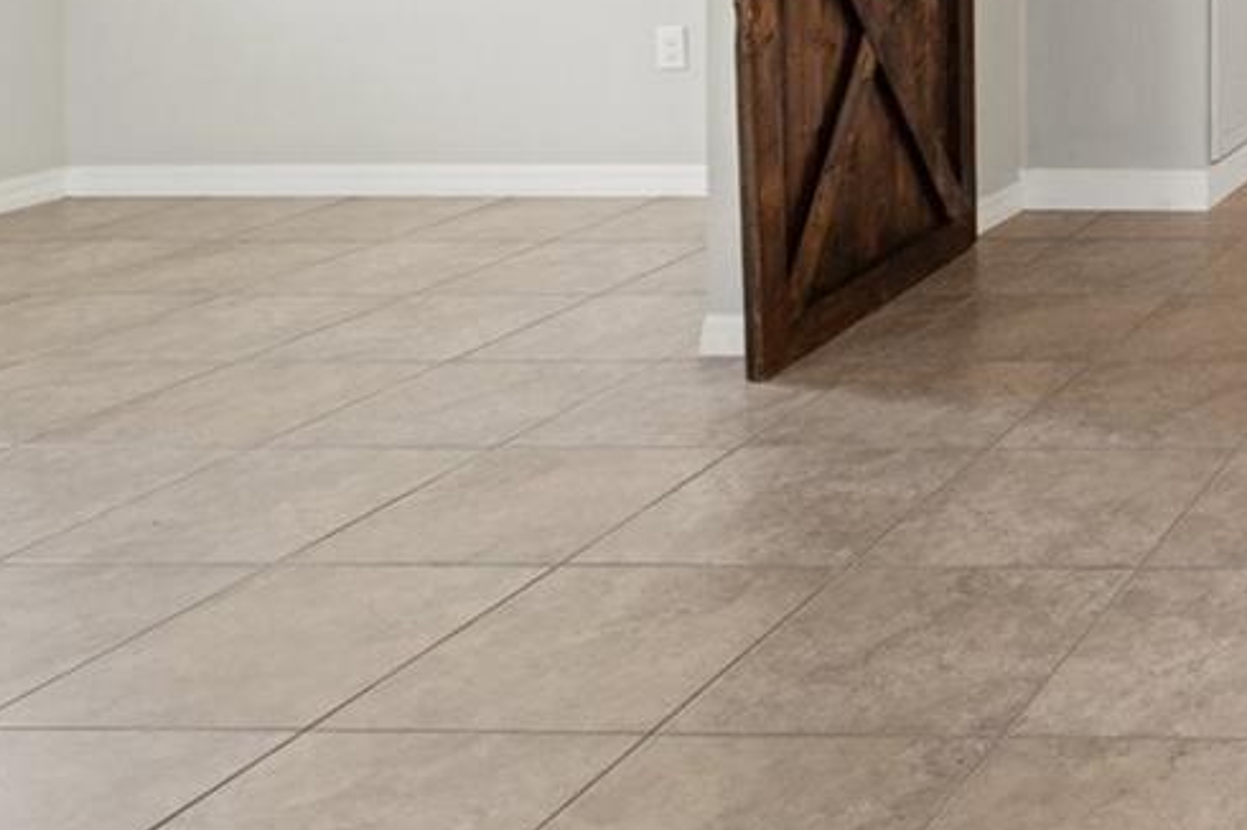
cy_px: -229
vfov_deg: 24.3
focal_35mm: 49
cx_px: 1781
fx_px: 1696
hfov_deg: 28.9
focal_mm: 10
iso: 400
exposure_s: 1/13
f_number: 7.1
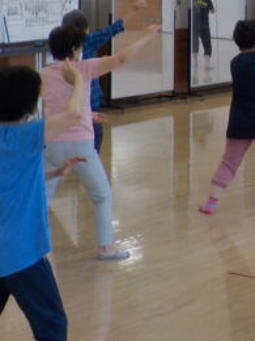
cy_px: -13
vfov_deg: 16.3
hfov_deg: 12.1
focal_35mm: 118
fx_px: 1159
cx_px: 356
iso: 125
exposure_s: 1/60
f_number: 3.3
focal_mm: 4.1
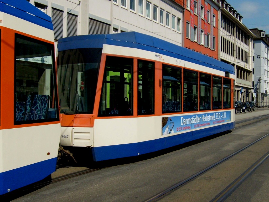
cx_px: 134
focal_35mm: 35
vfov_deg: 40.7
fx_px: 272
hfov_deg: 52.6
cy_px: 101
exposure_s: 1/350
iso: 80
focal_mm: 5.8
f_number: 7.1
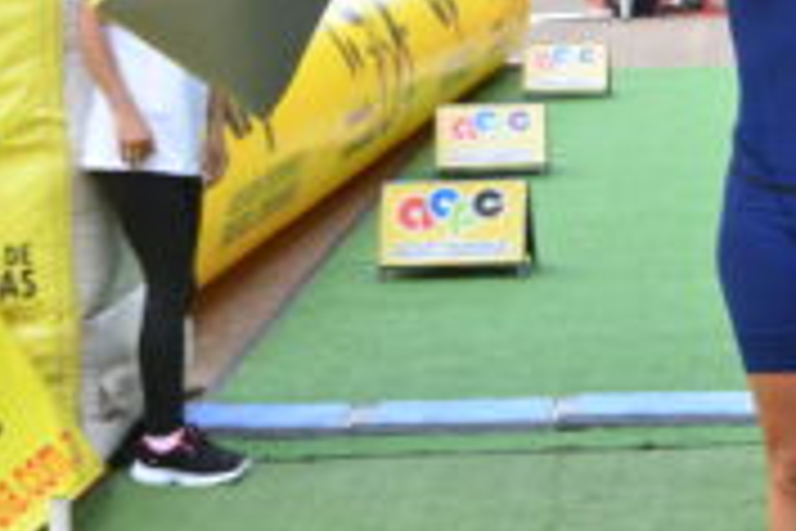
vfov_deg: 11.9
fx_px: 2520
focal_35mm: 114
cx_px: 818
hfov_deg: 17.5
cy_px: 68
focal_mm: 28
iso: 800
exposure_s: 1/400
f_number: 4
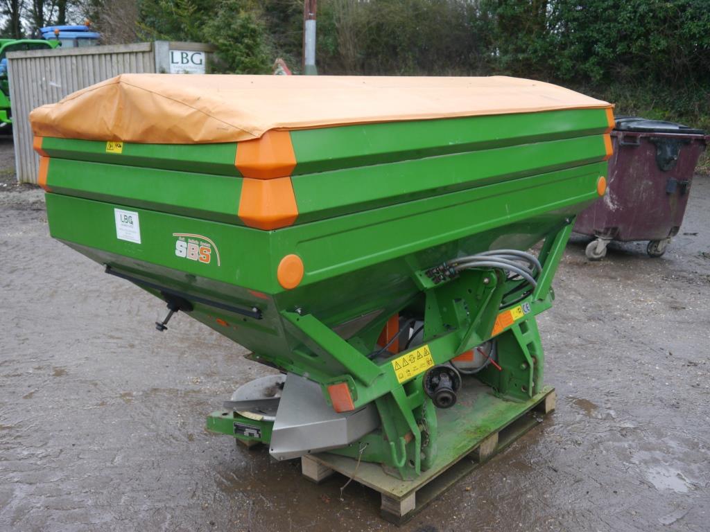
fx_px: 697
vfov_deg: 41.8
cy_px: 266
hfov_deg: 54.0
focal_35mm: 34
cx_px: 355
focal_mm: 17
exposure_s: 1/60
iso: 320
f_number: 4
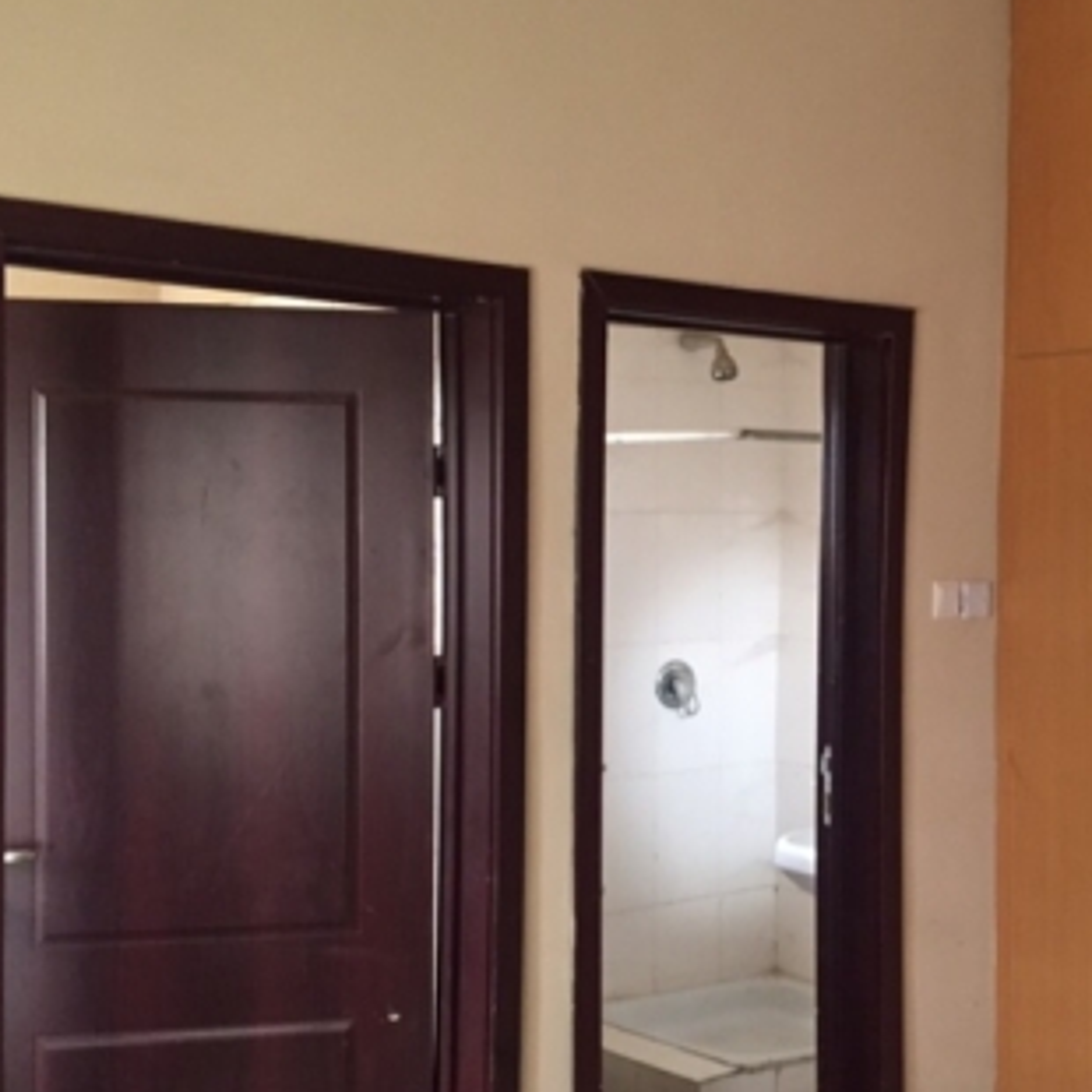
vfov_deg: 34.7
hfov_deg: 33.7
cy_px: 557
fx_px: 1749
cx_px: 860
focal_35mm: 49
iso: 250
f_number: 2.2
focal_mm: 4.15
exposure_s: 1/17
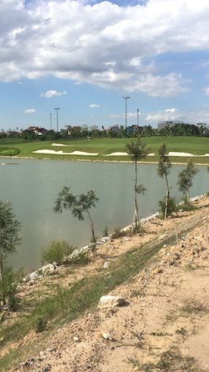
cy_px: 189
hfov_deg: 27.7
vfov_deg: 47.3
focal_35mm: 43
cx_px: 113
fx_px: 423
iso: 32
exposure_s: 1/2326
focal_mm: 4.15
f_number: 2.2
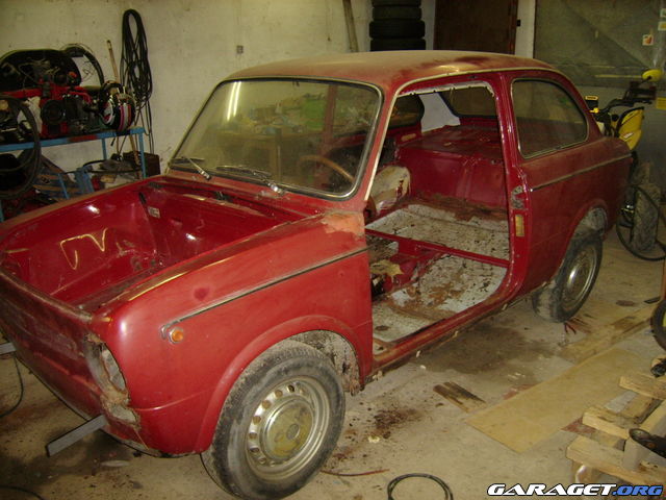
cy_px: 250
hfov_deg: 52.6
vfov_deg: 40.7
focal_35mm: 35
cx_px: 333
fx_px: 673
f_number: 2.8
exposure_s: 1/30
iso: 200
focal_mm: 5.95
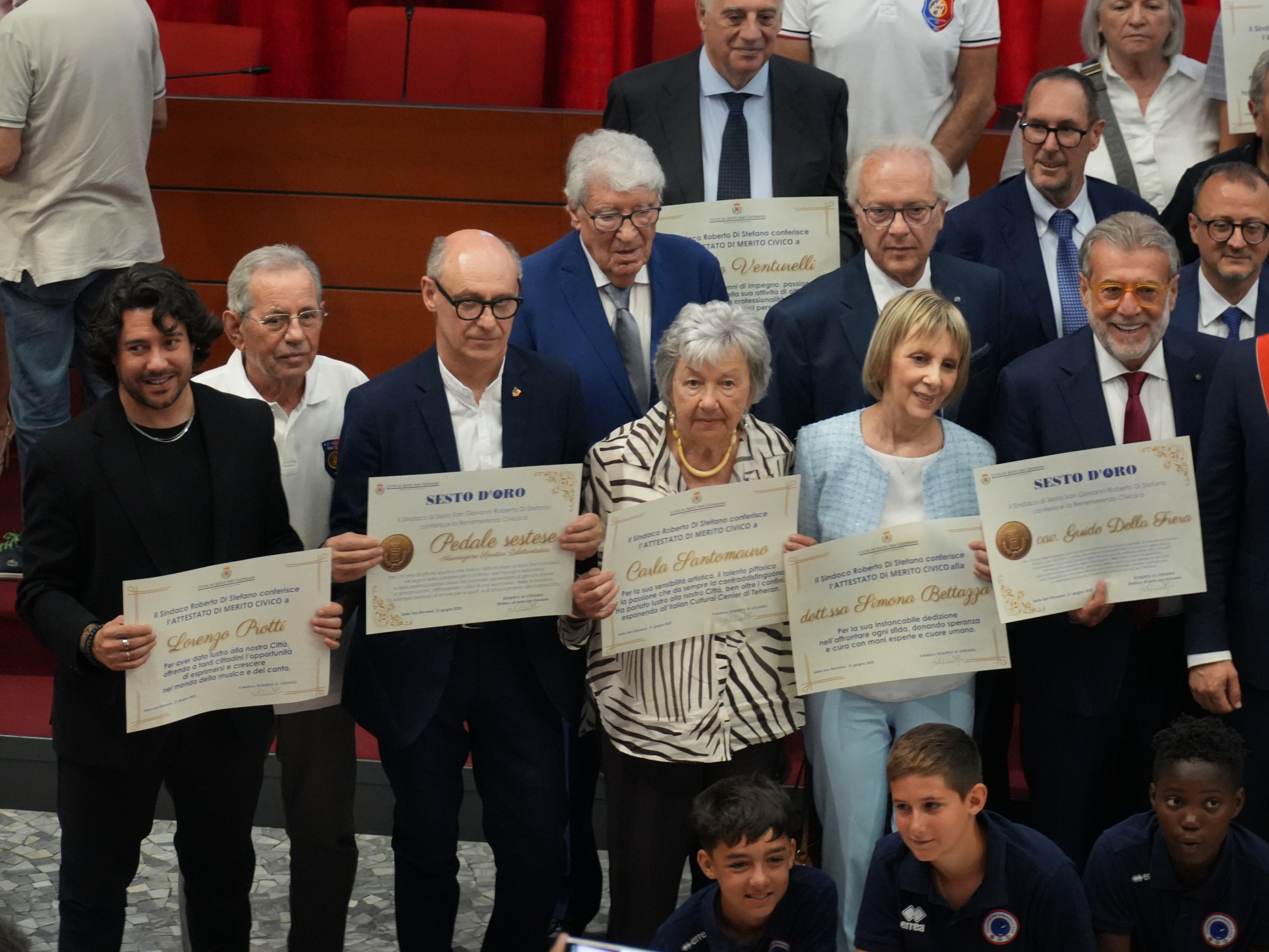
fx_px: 5117
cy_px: 450
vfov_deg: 10.6
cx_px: 673
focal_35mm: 140
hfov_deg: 14.1
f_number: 4
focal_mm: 81
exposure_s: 1/125
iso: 3200
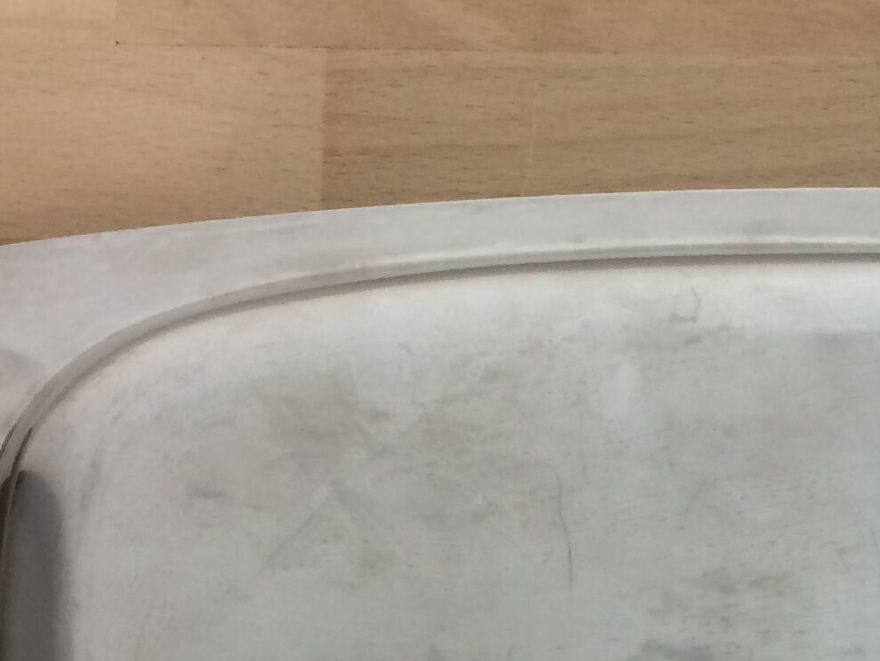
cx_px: 892
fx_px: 2441
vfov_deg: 14.9
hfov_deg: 19.8
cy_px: 800
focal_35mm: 96
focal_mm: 4.15
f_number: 2.2
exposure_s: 1/33
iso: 50
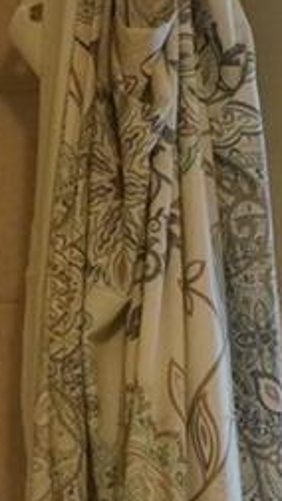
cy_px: 605
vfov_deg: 10.4
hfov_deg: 5.9
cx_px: 288
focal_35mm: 204
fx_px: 2708
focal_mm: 16
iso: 1000
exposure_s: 1/160
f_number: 4
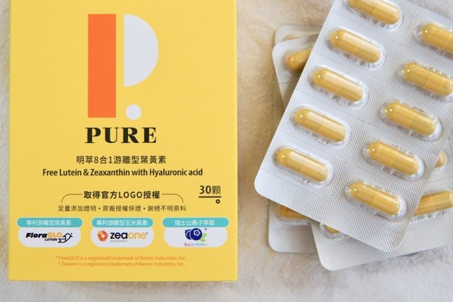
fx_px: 743
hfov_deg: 33.9
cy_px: 112
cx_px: 205
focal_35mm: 59
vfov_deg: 22.9
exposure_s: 1/60
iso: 250
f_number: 4
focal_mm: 30
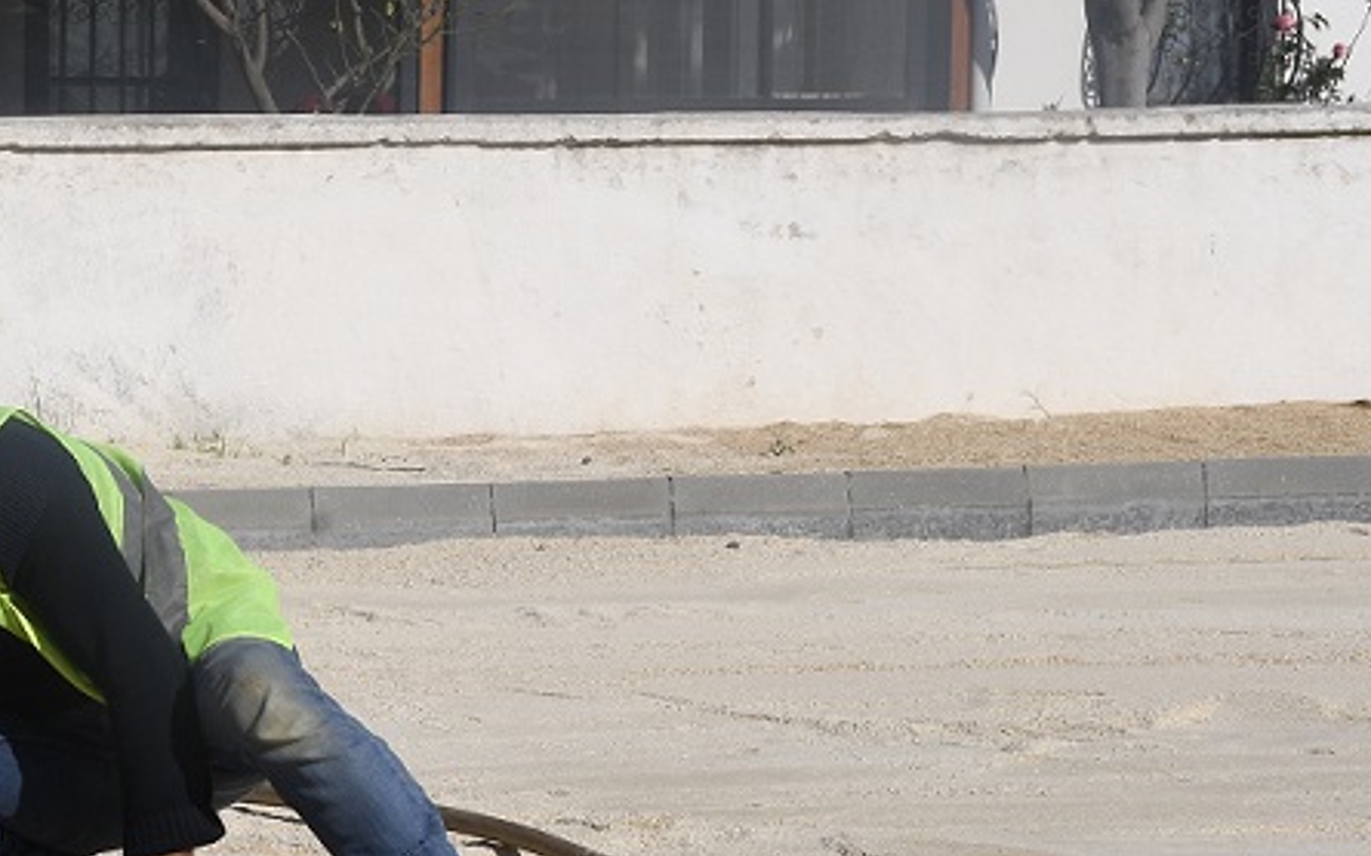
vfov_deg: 8.6
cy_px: 676
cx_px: -136
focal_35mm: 153
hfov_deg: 13.4
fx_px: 5716
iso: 125
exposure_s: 1/160
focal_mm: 40
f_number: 18
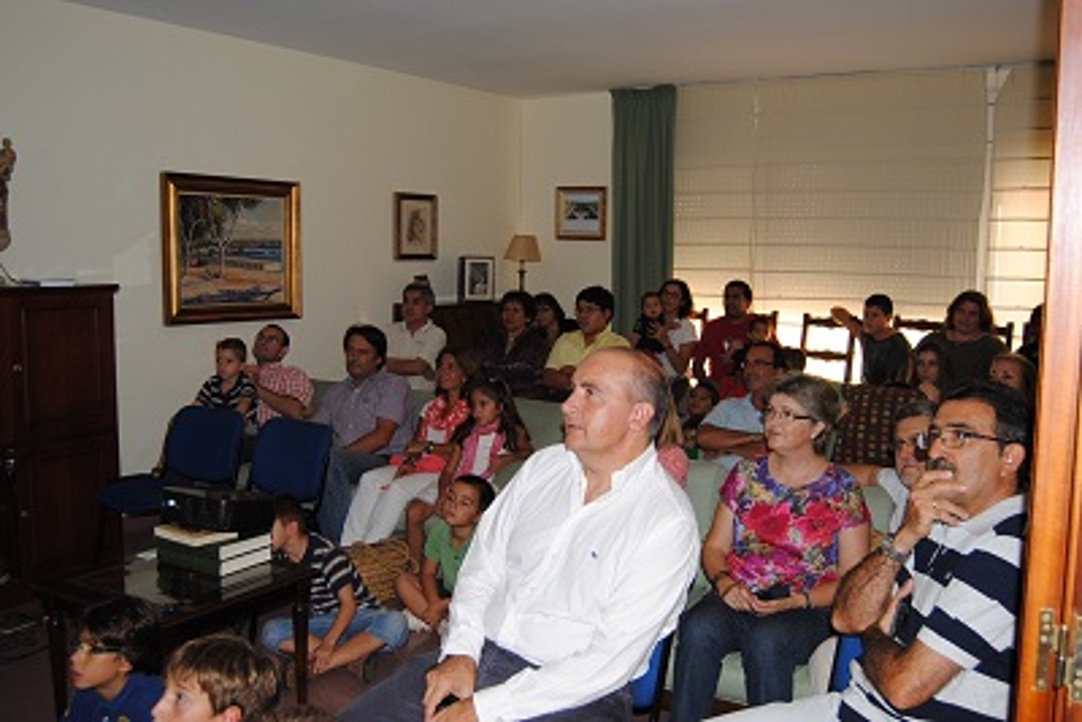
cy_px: 361
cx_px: 541
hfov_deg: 55.1
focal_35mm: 34
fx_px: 1037
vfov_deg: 38.4
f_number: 3.8
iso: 200
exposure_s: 1/60
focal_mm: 23
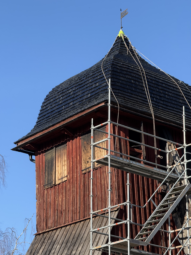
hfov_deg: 12.3
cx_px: 96
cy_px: 128
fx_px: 883
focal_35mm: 120
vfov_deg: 16.4
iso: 64
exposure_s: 1/820
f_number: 2.8
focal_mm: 15.66
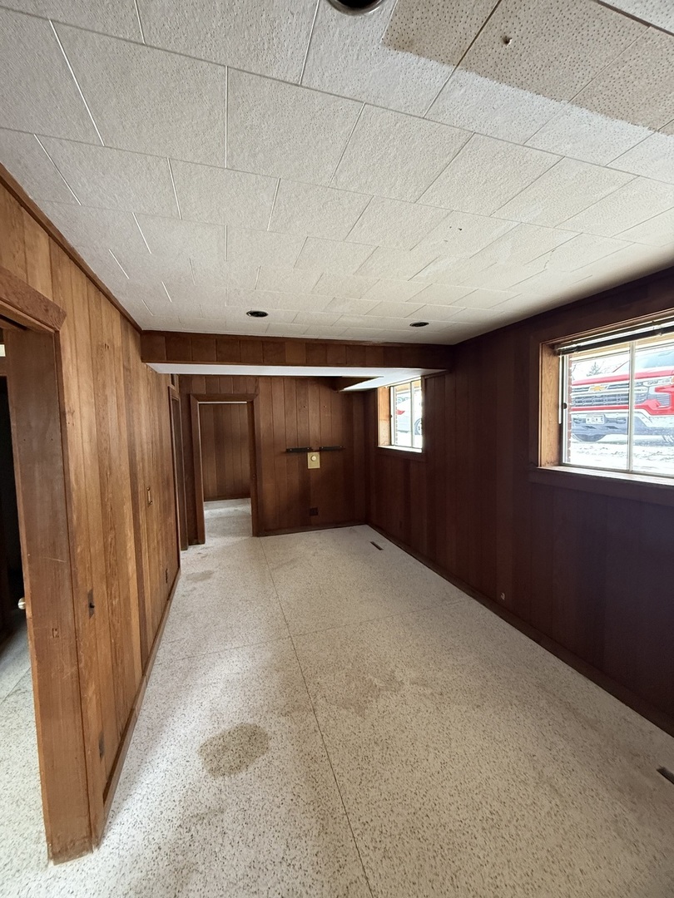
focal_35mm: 14
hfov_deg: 85.7
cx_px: 337
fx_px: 363
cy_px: 449
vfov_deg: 102.1
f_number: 2.2
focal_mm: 2.22
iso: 500
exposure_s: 1/60
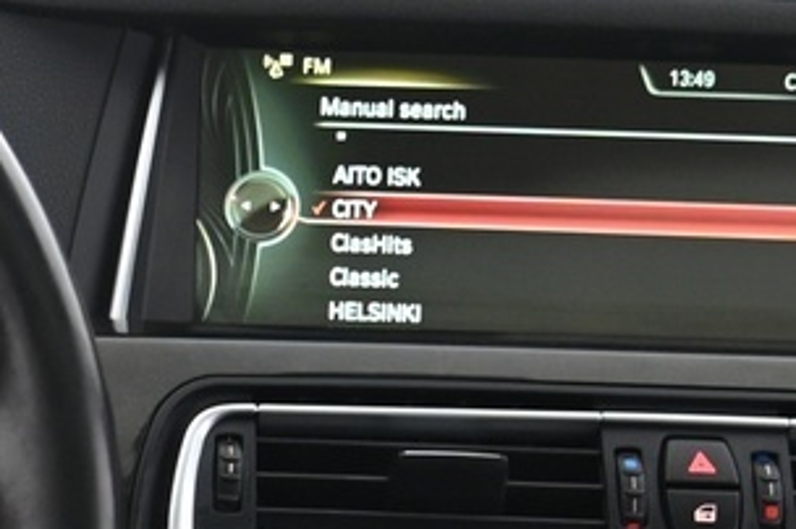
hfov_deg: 14.4
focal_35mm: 128
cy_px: 846
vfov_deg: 10.3
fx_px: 2827
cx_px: -571
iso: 2000
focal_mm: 24
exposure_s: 1/15
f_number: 4
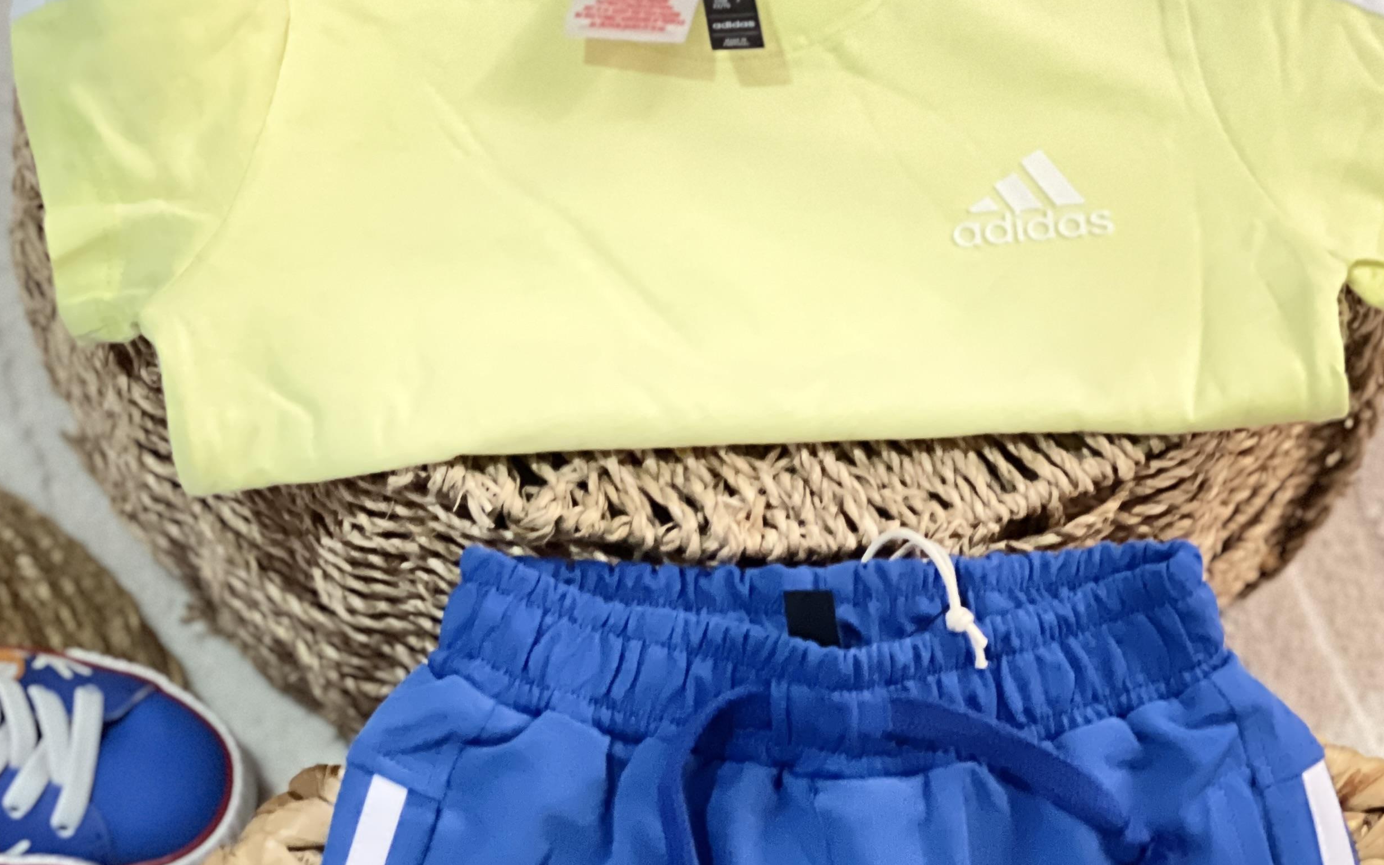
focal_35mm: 133
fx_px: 5016
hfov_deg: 15.7
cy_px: 741
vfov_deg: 9.8
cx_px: 699
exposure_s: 1/14
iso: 1000
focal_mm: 9
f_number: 2.8
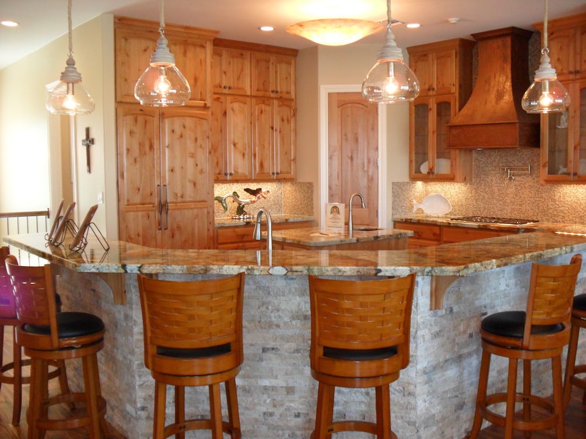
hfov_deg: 52.6
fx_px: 593
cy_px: 220
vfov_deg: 40.7
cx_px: 293
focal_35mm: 35
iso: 200
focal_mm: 6.3
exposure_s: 1/45
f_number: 3
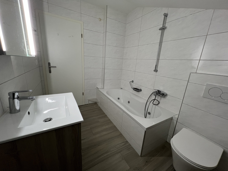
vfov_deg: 89.9
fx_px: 86
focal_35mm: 13
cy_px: 86
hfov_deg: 106.2
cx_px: 114
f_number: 1.8
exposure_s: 1/50
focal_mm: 1.57
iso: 160
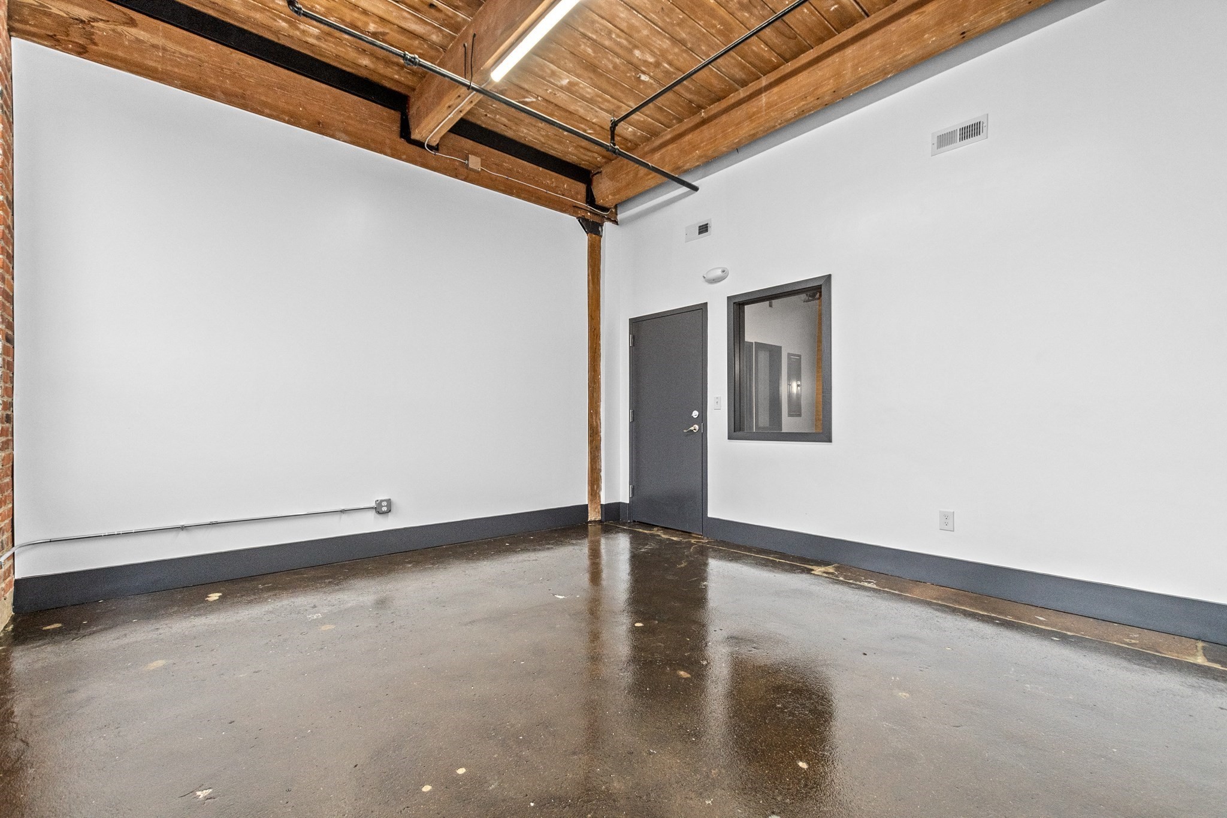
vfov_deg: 77.3
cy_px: 409
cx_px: 614
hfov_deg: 100.4
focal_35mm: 15
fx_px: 511
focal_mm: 10
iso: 400
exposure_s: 1/80
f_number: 5.6
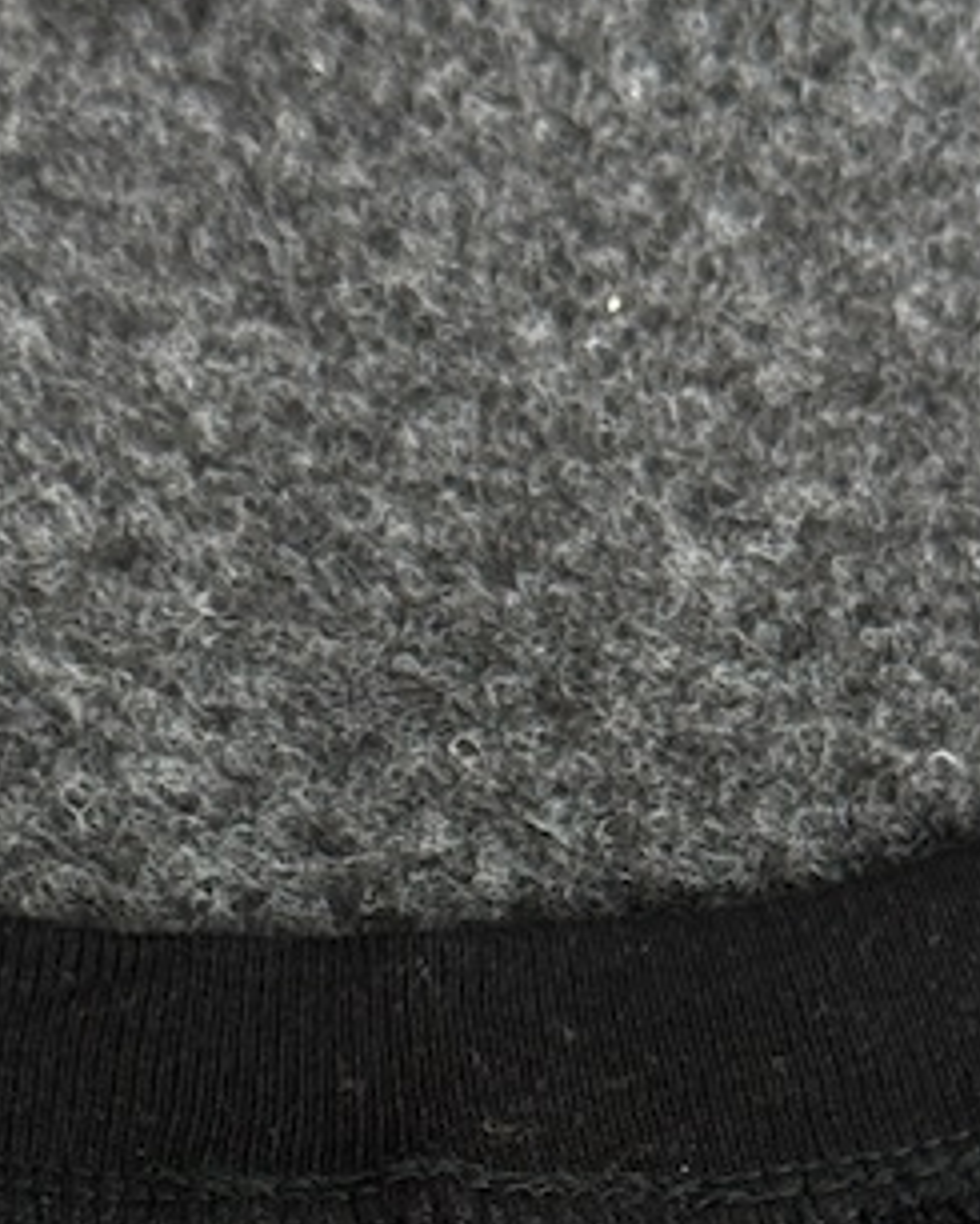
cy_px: 1244
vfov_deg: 19.0
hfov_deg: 15.7
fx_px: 3551
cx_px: 336
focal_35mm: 98
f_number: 1.78
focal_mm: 6.76
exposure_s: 1/50
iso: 200
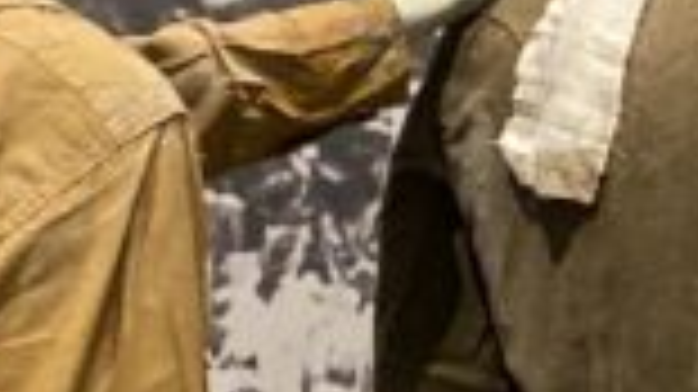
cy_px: 45
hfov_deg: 10.9
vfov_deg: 6.5
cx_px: 1162
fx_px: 3459
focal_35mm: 187
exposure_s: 1/30
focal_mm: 4.25
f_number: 1.8
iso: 500
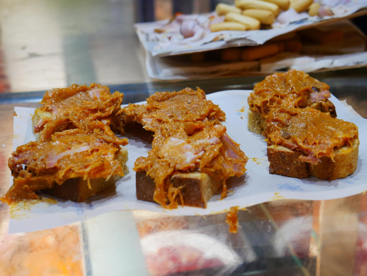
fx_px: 615
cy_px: 138
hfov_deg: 33.2
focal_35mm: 58
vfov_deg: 25.2
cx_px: 184
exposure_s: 1/60
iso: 400
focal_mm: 29
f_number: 5.4
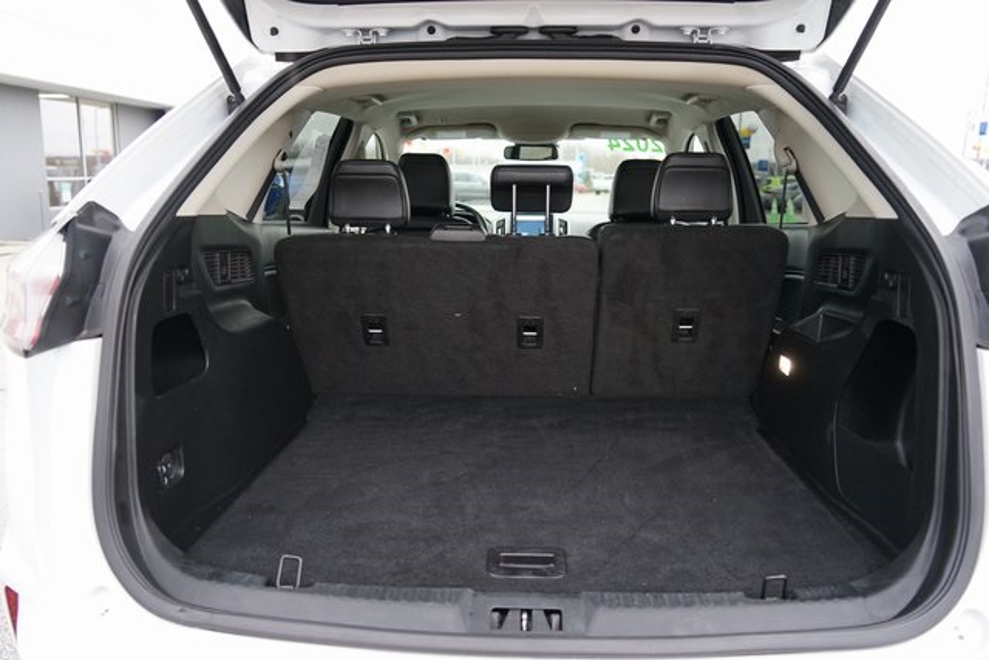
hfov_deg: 65.5
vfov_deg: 46.4
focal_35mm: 28
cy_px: 330
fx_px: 769
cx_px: 494
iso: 1600
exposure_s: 1/160
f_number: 4
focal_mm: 28
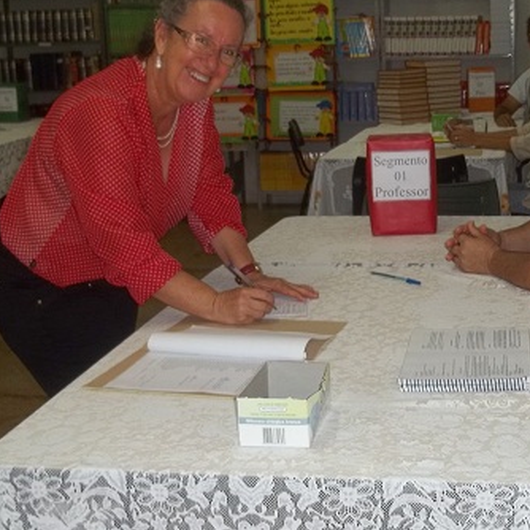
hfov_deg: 29.0
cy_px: 229
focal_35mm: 59
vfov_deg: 29.0
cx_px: 333
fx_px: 1022
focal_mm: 6.5
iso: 64
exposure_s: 1/30
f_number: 3.1
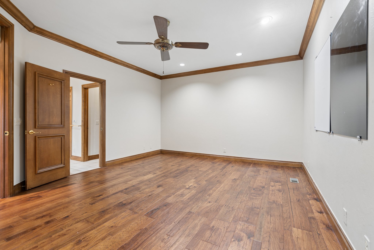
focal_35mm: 16
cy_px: 125
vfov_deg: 73.8
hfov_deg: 96.7
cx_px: 187
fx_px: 166
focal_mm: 16
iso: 200
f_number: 7.1
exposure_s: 1/1.67
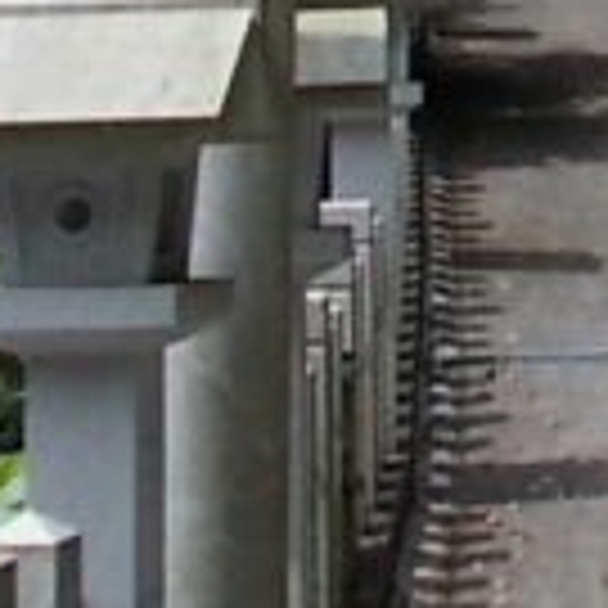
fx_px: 3458
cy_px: -365
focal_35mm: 174
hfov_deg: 9.7
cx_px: 955
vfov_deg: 9.7
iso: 80
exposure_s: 1/500
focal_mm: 4.6
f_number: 3.2
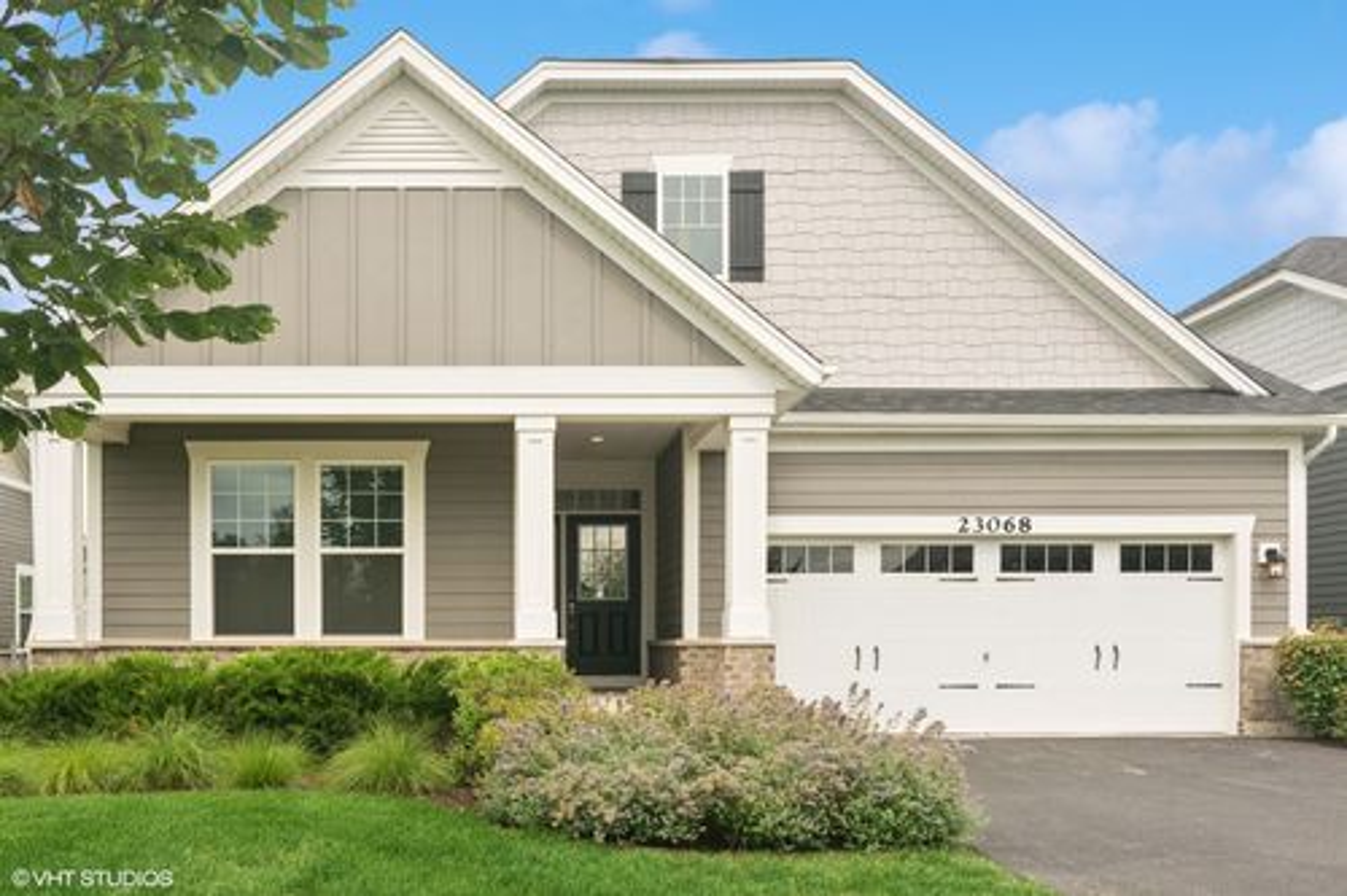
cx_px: 674
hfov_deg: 57.2
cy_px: 448
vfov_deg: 39.9
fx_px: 1234
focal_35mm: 33
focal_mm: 22
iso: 200
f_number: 8
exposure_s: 1/200
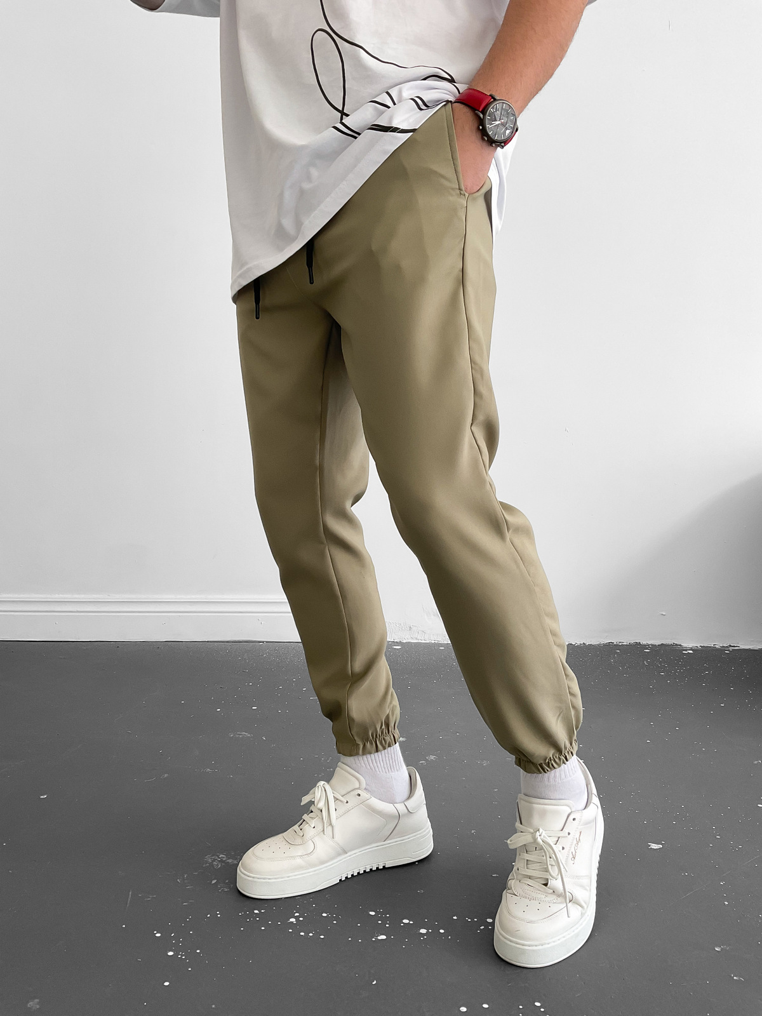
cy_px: 508
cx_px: 381
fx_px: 851
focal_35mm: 29
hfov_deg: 48.2
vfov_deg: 61.7
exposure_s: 1/120
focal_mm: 3
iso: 50
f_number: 1.8
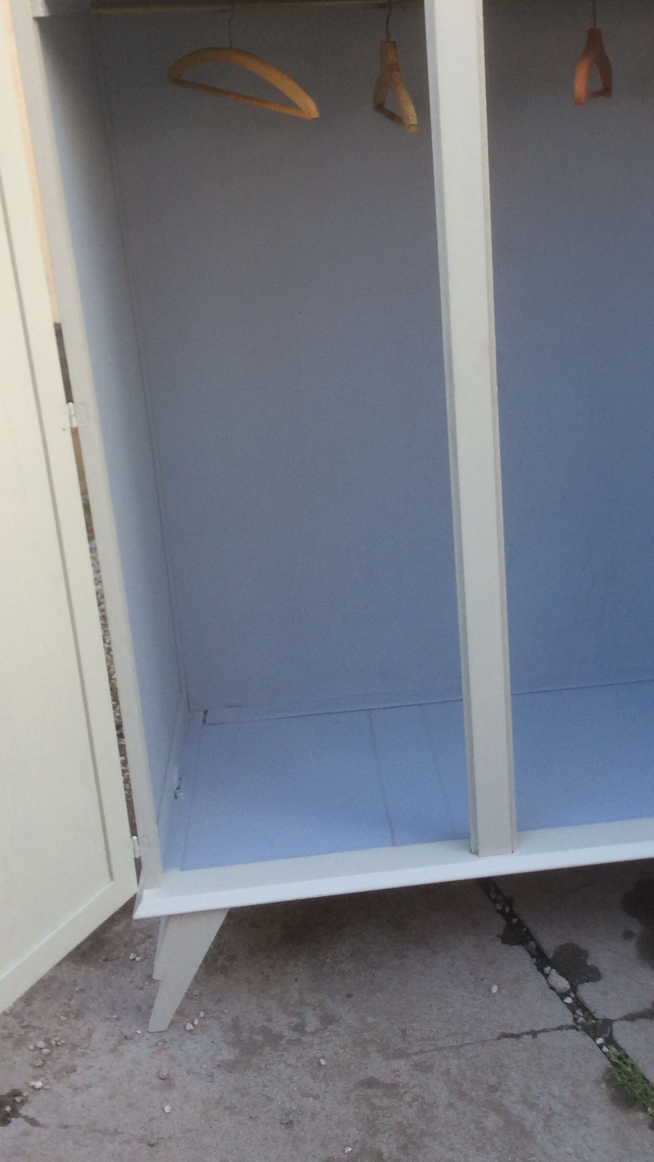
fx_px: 1326
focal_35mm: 43
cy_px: 460
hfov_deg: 27.3
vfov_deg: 47.1
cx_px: 506
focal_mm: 4.15
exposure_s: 1/100
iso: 50
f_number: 2.2
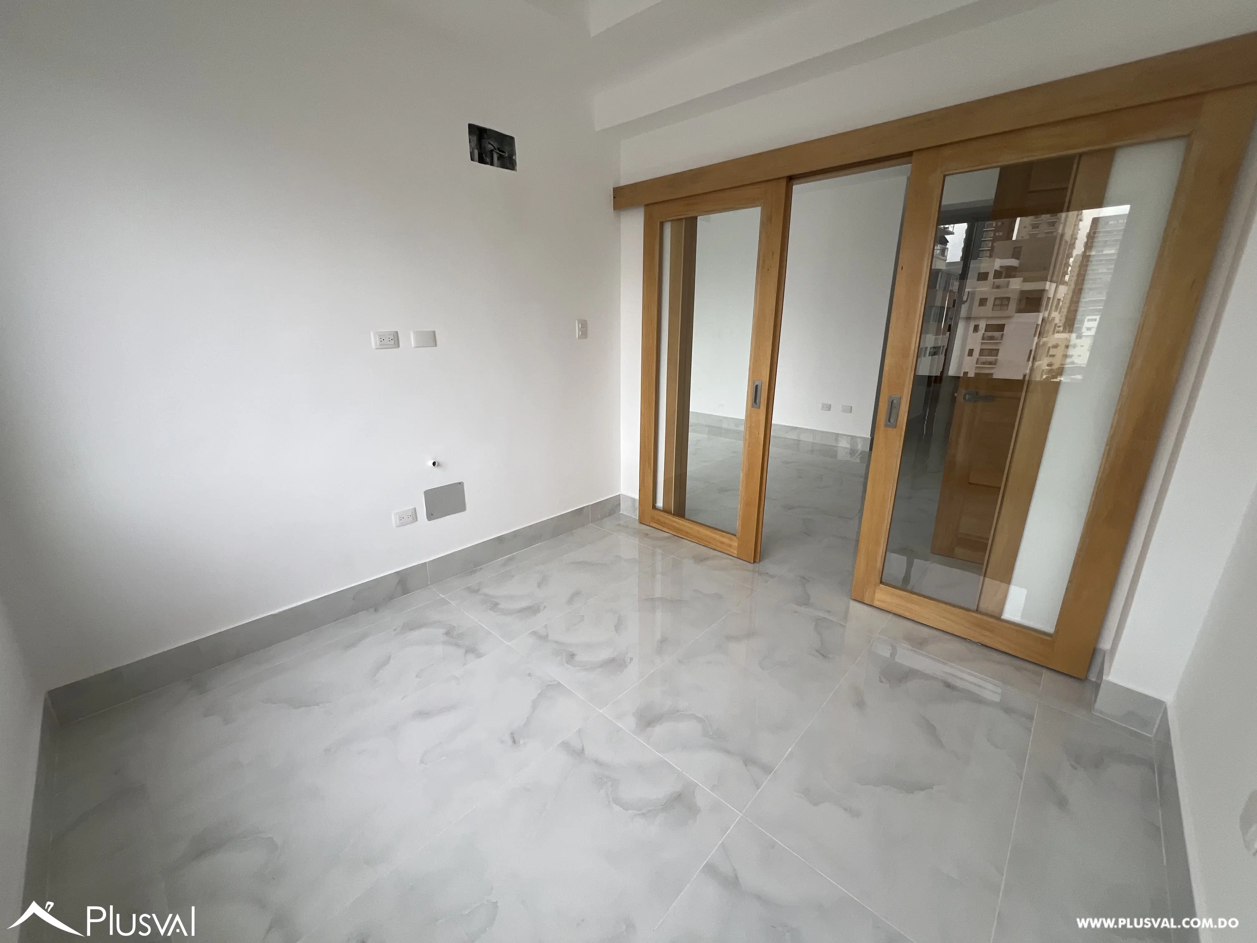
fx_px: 472
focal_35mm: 13
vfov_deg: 89.9
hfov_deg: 106.2
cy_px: 472
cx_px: 628
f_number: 1.8
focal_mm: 1.57
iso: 32
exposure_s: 1/236
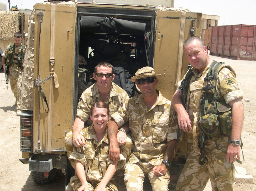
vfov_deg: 34.3
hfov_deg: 44.8
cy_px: 93
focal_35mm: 42
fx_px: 310
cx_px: 133
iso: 100
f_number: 7.6
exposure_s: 1/111
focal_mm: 8
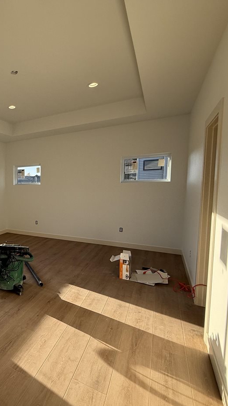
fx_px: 226
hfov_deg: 44.9
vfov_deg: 83.8
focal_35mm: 21
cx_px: -3
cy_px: 206
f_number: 2.2
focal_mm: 2.22
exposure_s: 1/379
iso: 64
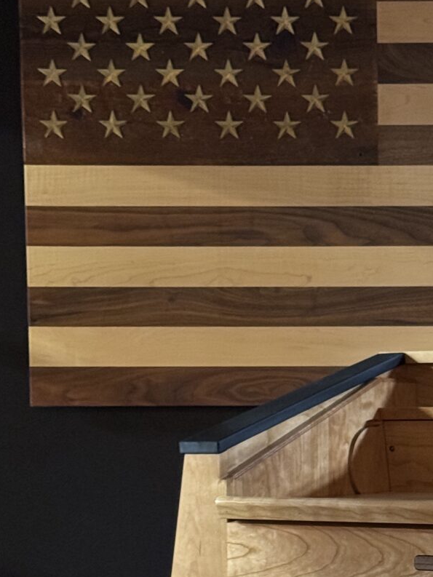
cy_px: 575
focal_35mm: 124
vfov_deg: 15.6
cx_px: 463
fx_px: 2068
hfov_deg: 11.8
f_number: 1.78
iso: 640
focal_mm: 6.76
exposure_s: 1/24
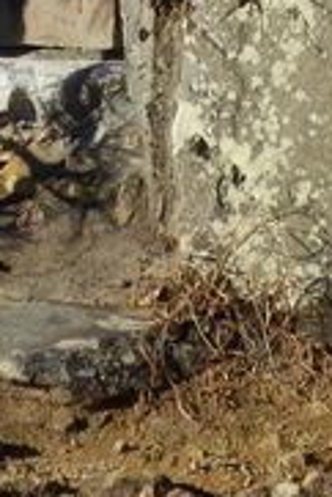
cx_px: 214
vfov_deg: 10.2
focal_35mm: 193
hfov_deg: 7.1
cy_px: -305
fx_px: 2665
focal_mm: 7.4
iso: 80
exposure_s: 1/800
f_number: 4
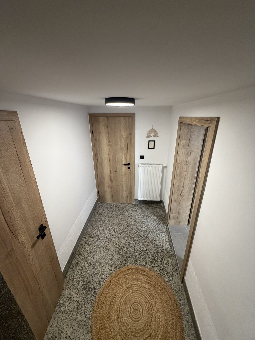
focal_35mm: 14
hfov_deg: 85.7
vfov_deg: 102.1
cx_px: 128
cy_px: 170
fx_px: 138
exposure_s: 1/70
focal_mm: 2.22
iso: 320
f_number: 2.2
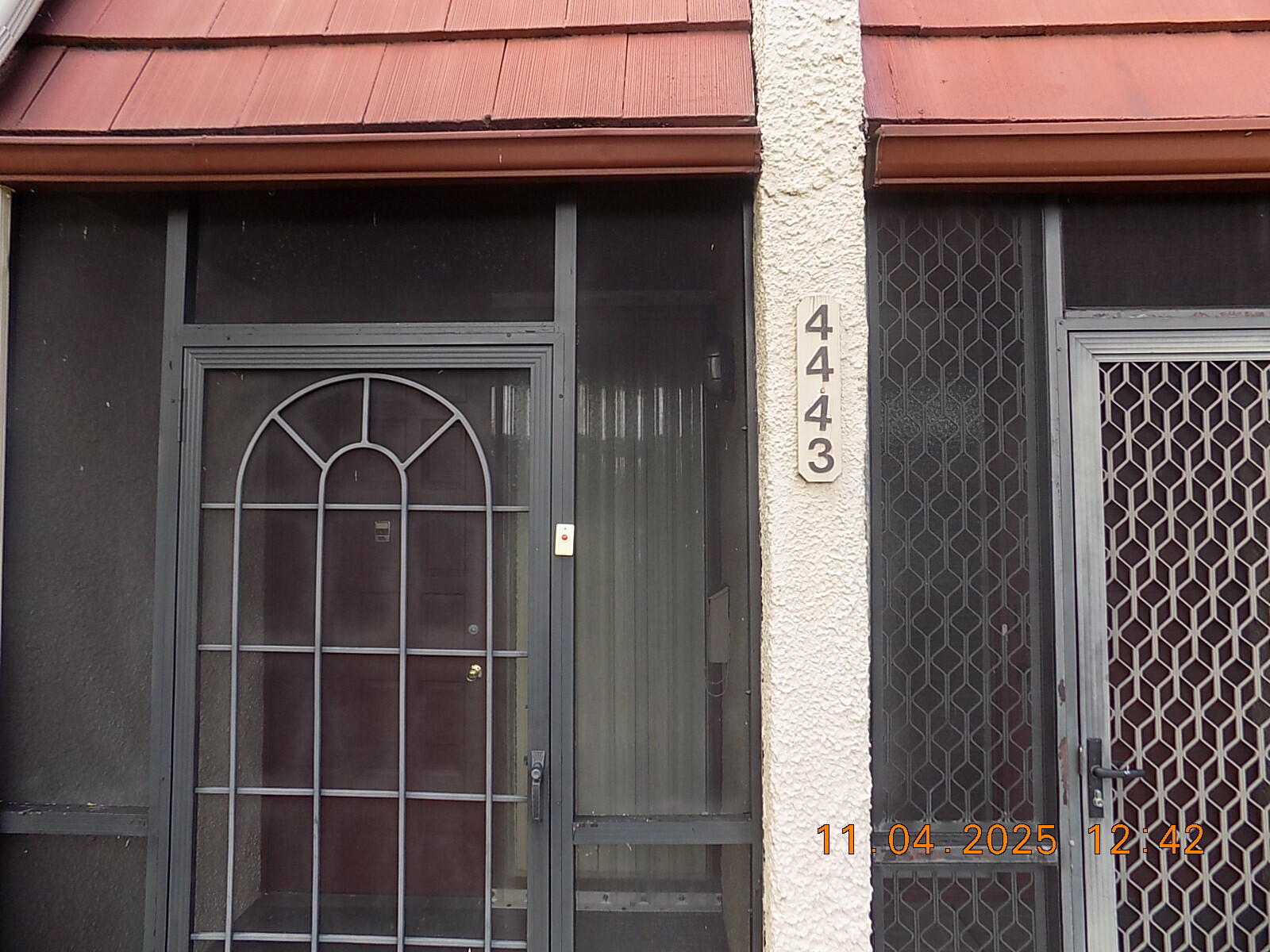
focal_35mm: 23
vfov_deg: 58.9
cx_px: 635
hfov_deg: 73.9
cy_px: 476
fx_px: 844
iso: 80
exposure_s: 1/125
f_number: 3.1
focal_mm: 4
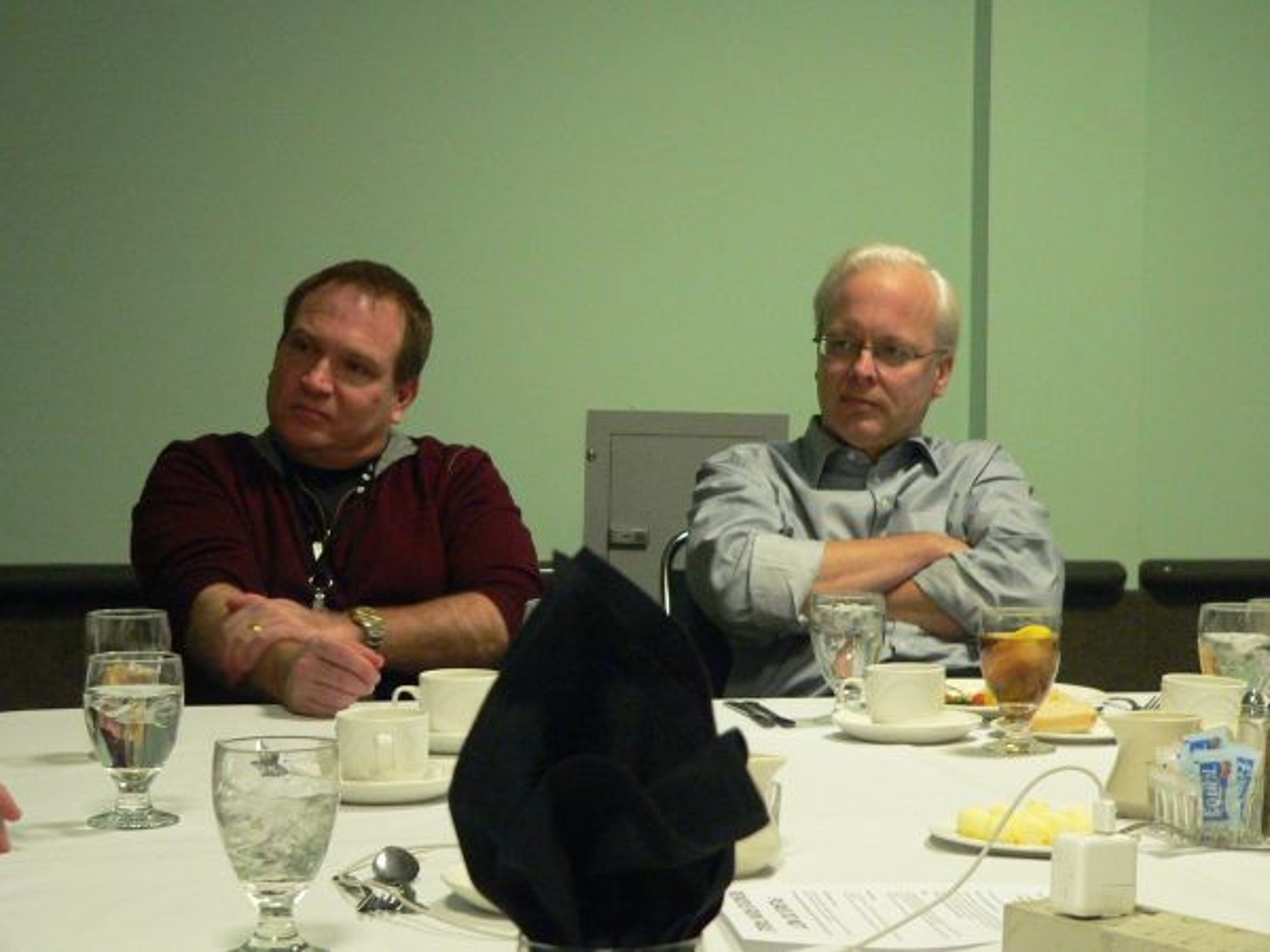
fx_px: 2752
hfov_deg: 26.0
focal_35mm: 75
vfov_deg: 19.6
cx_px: 635
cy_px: 476
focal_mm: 12.5
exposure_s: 1/10
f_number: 2.8
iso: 400
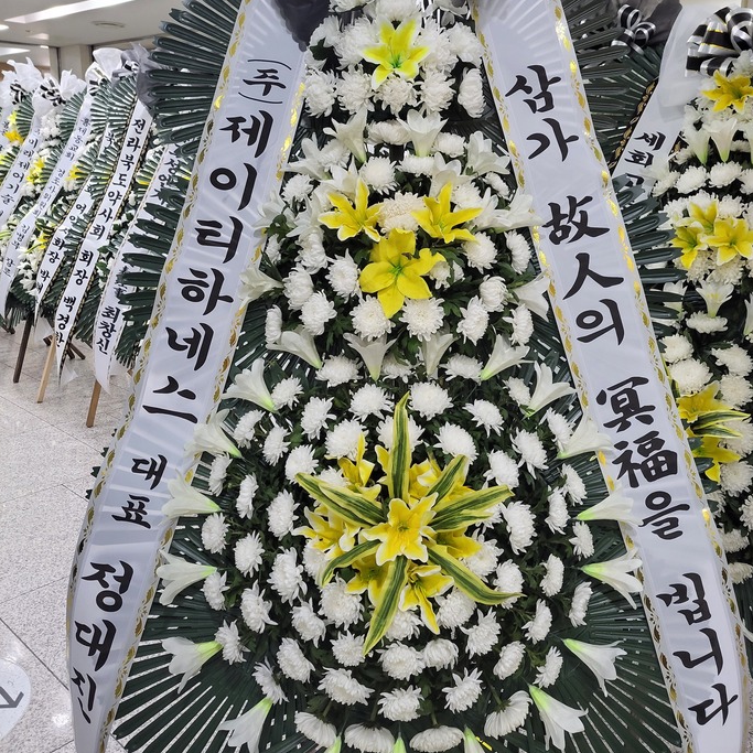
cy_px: 319
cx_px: 385
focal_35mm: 29
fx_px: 714
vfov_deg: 55.4
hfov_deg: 55.6
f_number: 1.8
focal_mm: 5.23
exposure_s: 1/60
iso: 200
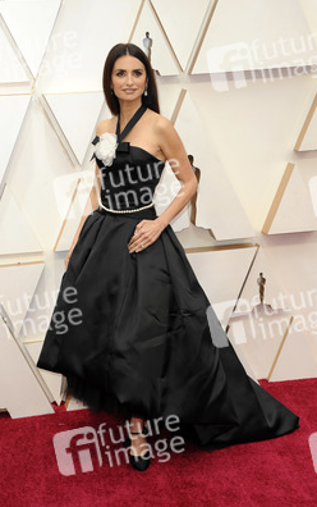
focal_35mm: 70
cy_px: 254
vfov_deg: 29.4
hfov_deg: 18.6
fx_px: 966
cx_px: 157
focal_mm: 68
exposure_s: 1/200
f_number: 6.3
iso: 800
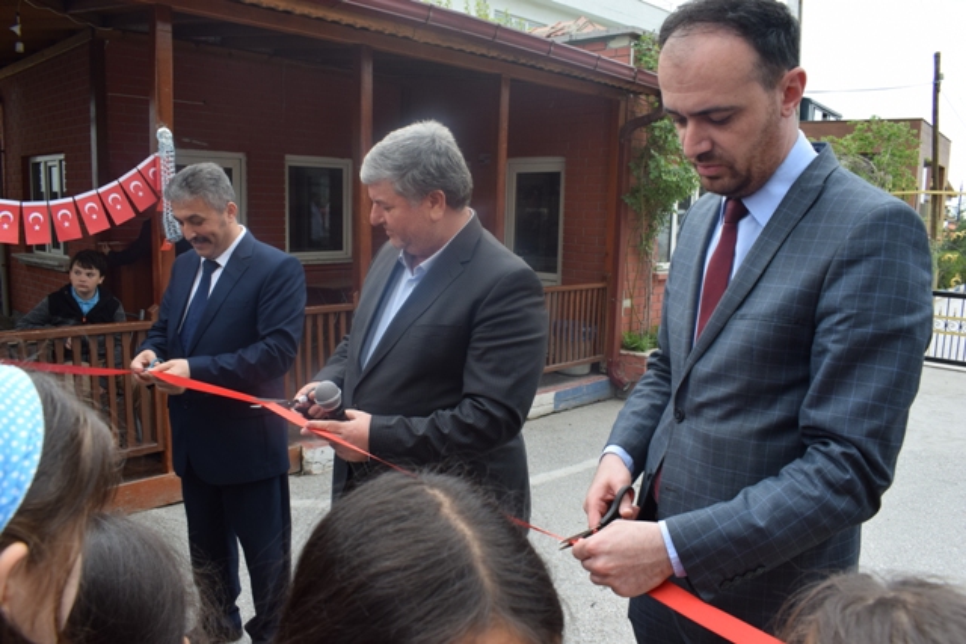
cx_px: 483
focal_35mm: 27
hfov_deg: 67.4
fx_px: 725
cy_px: 322
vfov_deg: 48.0
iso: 360
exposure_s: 1/250
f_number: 8
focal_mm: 18
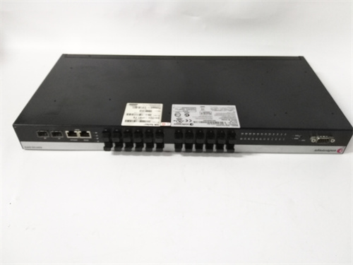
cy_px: 132
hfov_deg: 67.3
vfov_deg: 53.1
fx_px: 265
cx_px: 176
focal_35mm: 26
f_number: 1.8
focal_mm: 3.63
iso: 392
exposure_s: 1/30
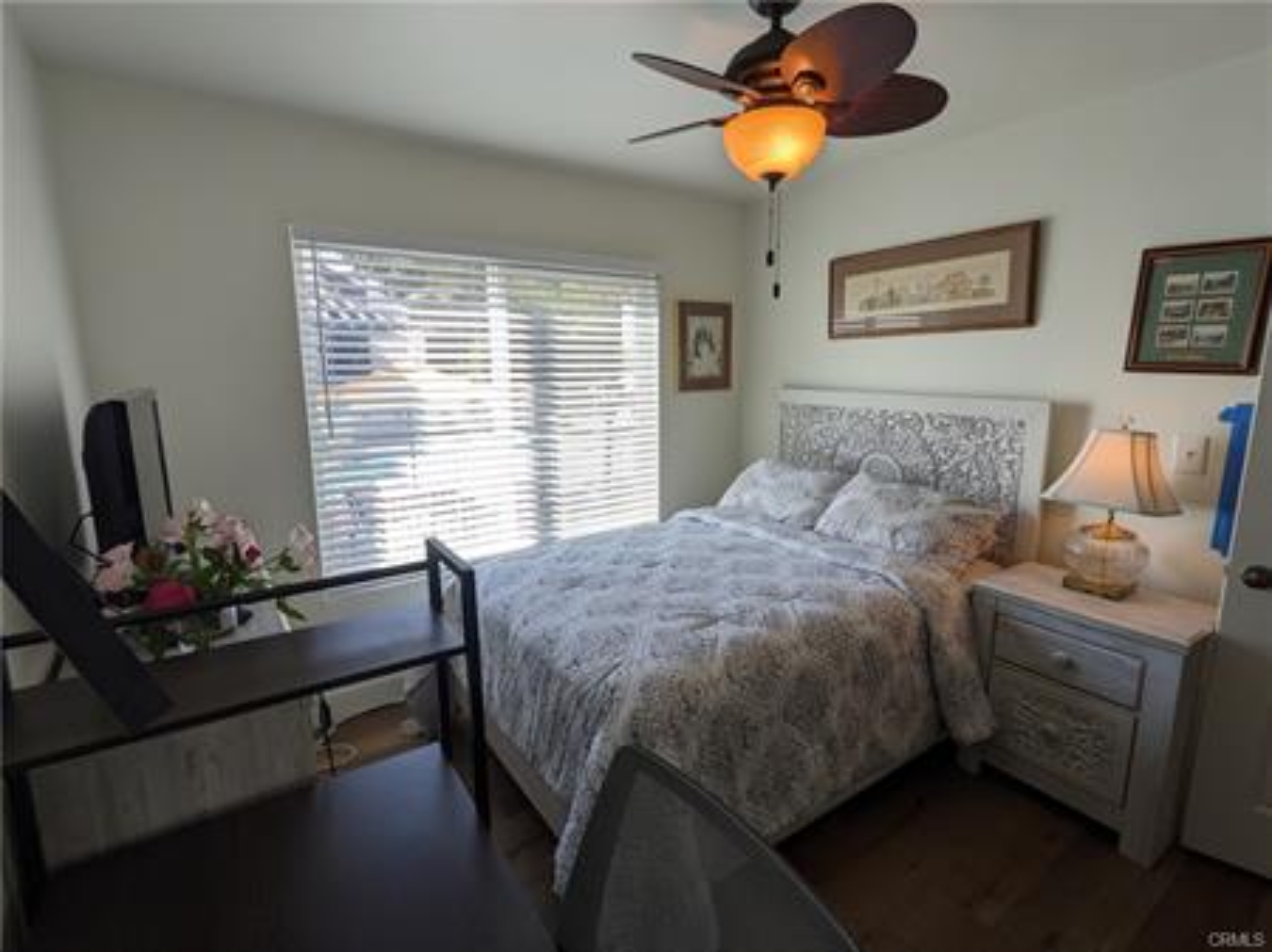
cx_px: 636
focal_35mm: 16
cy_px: 476
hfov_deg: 94.5
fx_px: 588
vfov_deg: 78.1
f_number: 2.2
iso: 30
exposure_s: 1/120
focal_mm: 2.22
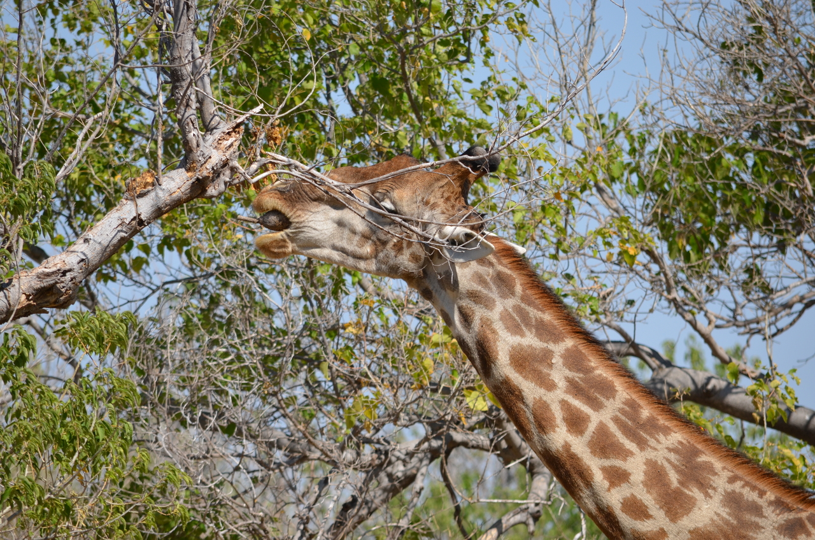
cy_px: 270
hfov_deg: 5.1
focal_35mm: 405
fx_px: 9150
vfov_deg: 3.4
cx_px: 408
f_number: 7.1
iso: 200
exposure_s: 1/800
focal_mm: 270
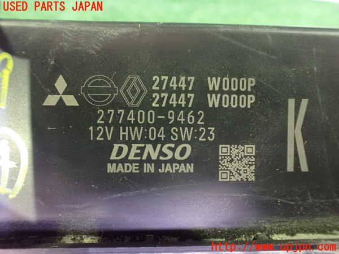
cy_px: 127
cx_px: 170
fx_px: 294
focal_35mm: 30
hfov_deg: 60.0
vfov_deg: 46.8
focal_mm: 5.4
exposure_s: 1/15
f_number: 2.3
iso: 1600
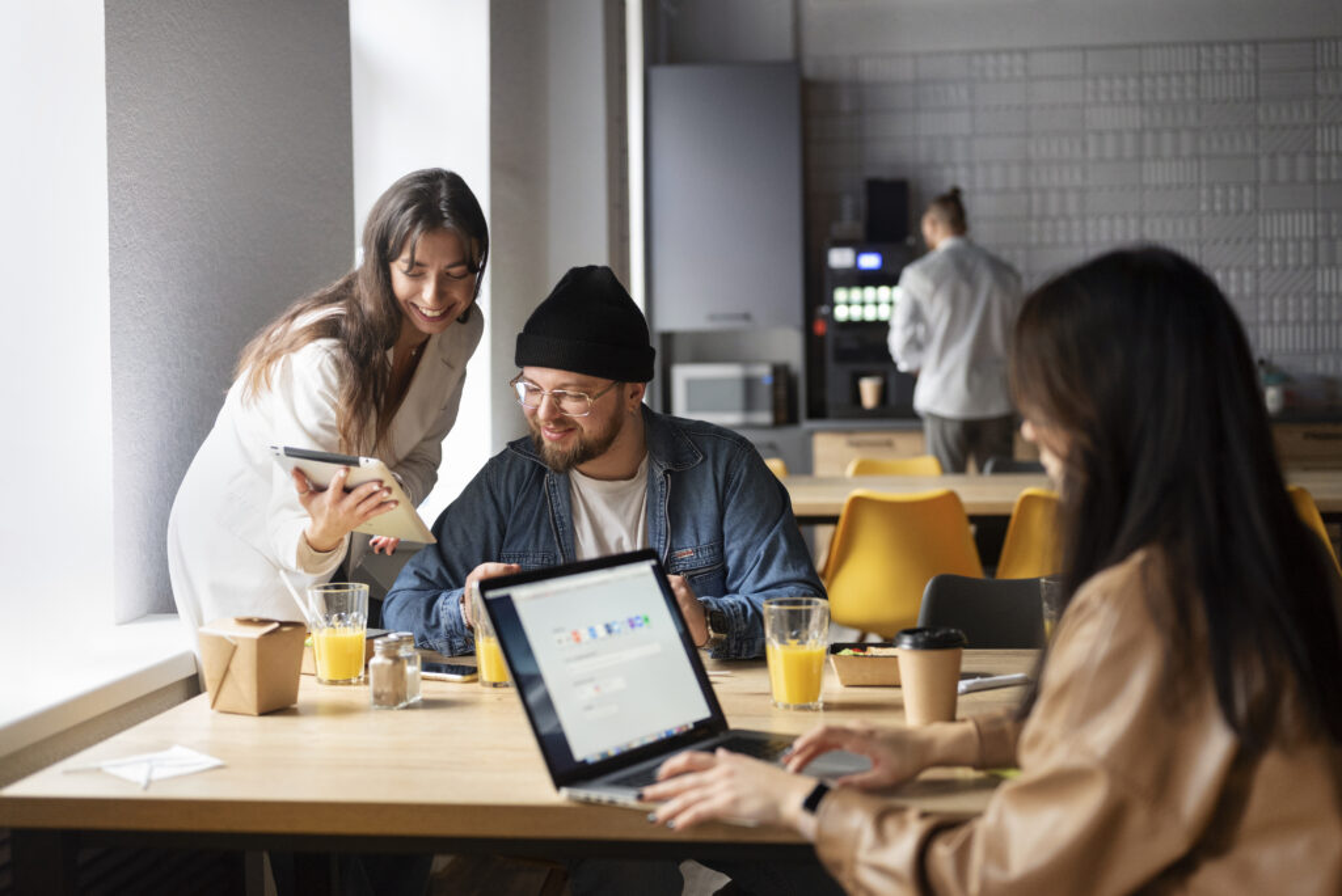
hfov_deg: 39.6
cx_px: 671
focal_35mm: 50
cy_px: 448
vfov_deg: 27.0
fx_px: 1865
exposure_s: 1/200
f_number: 2.2
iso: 2000
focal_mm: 50
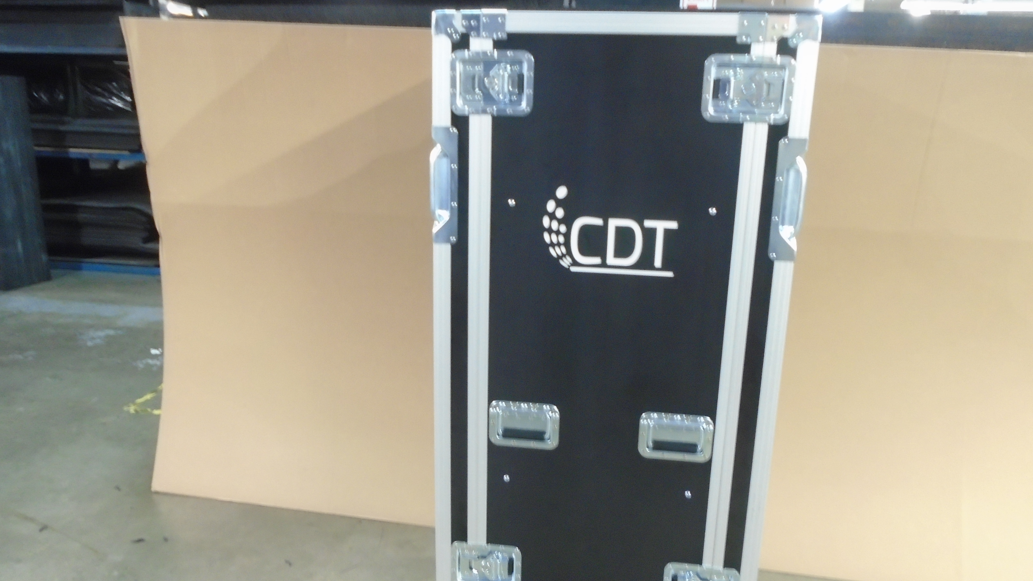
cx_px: 521
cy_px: 336
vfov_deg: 40.1
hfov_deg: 66.1
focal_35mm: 29
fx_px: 794
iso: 400
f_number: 3.2
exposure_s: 1/5
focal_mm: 4.6
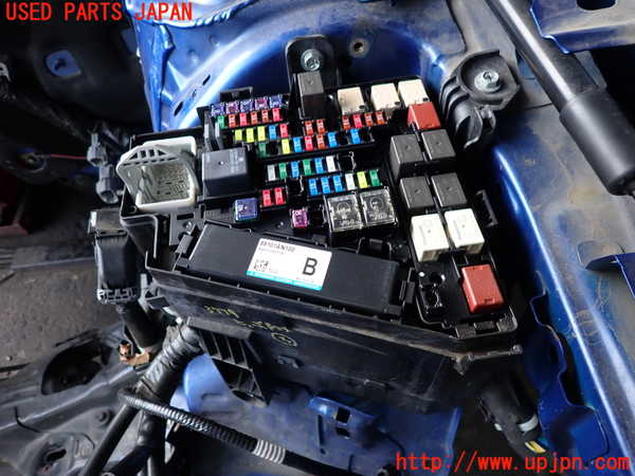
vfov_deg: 54.9
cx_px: 318
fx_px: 459
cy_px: 238
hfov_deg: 69.4
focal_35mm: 25
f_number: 2
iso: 125
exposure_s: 1/60
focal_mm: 4.5
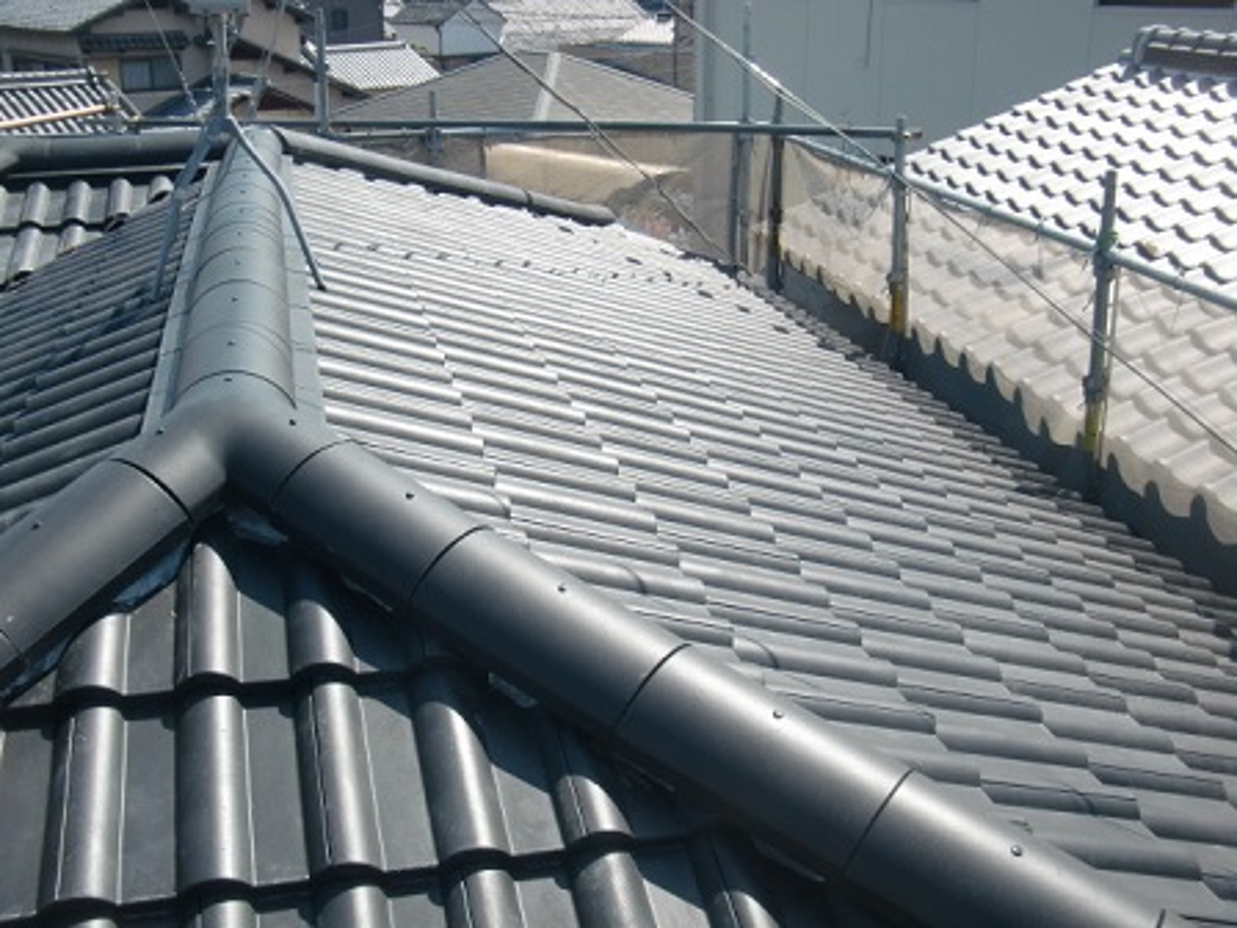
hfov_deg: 49.0
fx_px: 1358
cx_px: 618
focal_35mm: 38
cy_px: 464
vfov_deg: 37.7
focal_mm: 6.66
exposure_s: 1/500
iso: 64
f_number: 3.9
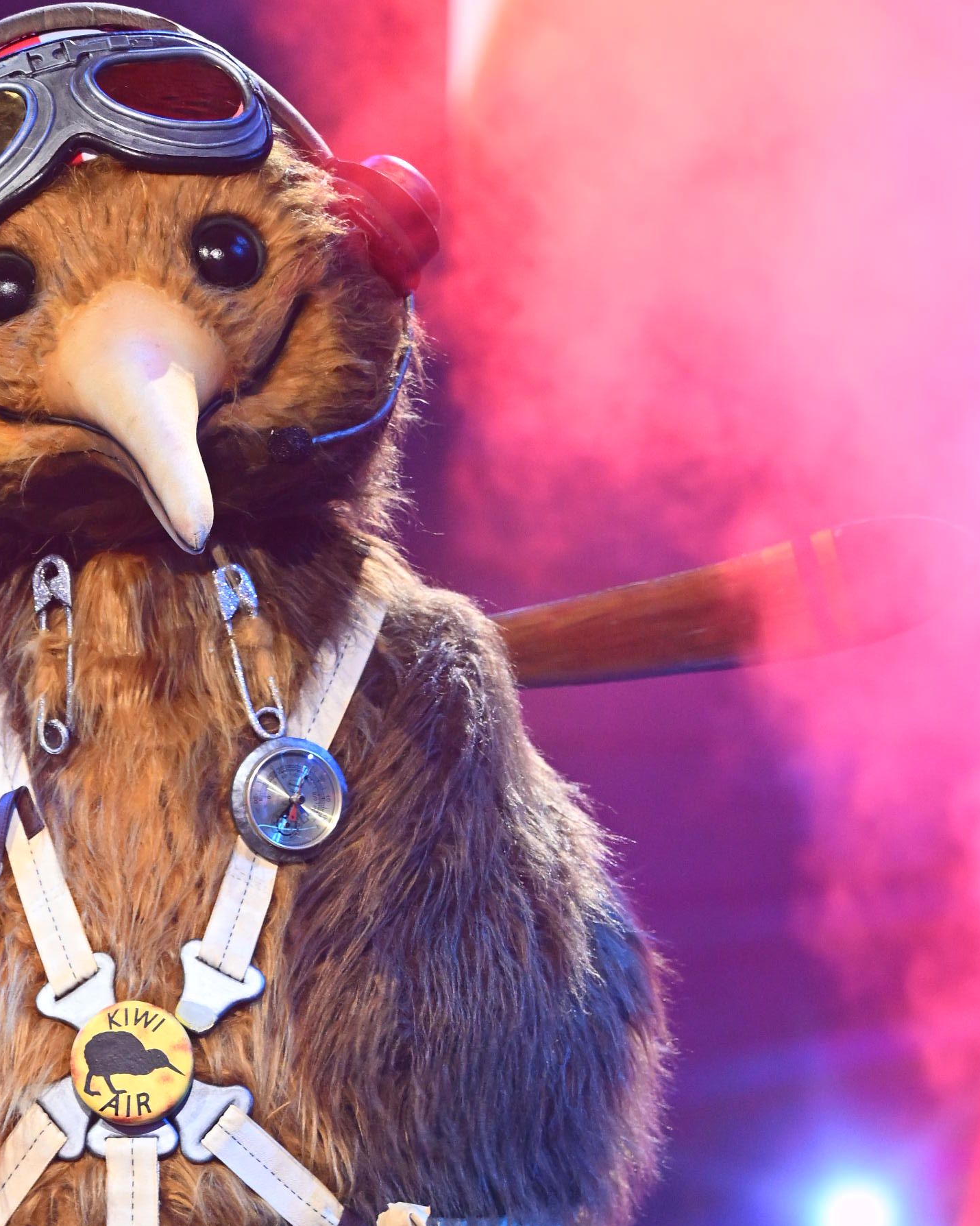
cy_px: 1004
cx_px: 316
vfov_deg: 7.4
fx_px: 9428
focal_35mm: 260
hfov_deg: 5.9
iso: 2000
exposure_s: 1/320
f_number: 2.8
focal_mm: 120
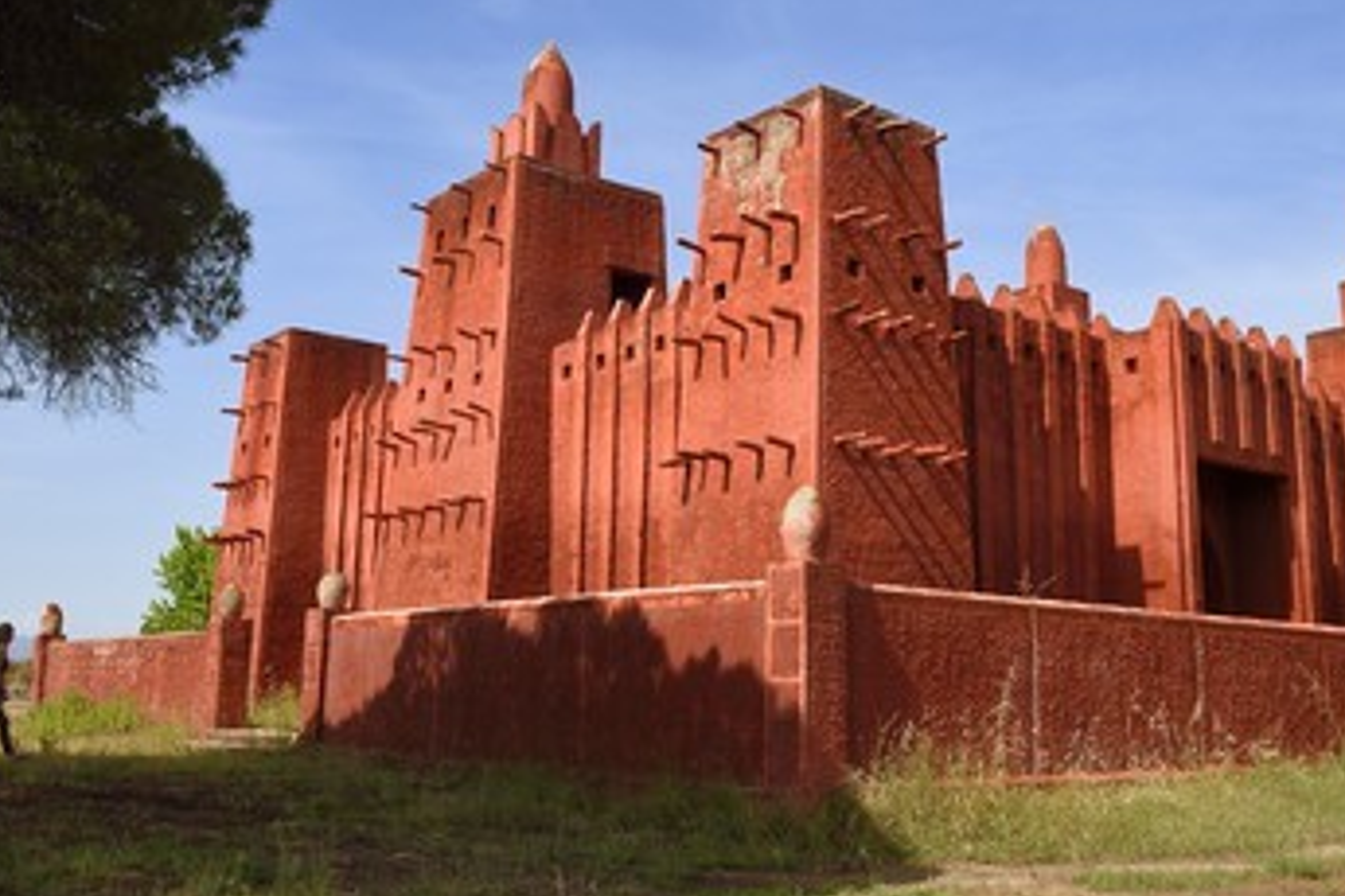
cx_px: 708
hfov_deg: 49.5
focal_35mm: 39
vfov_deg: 34.2
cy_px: 397
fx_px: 1457
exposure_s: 1/250
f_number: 13
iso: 200
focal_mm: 32
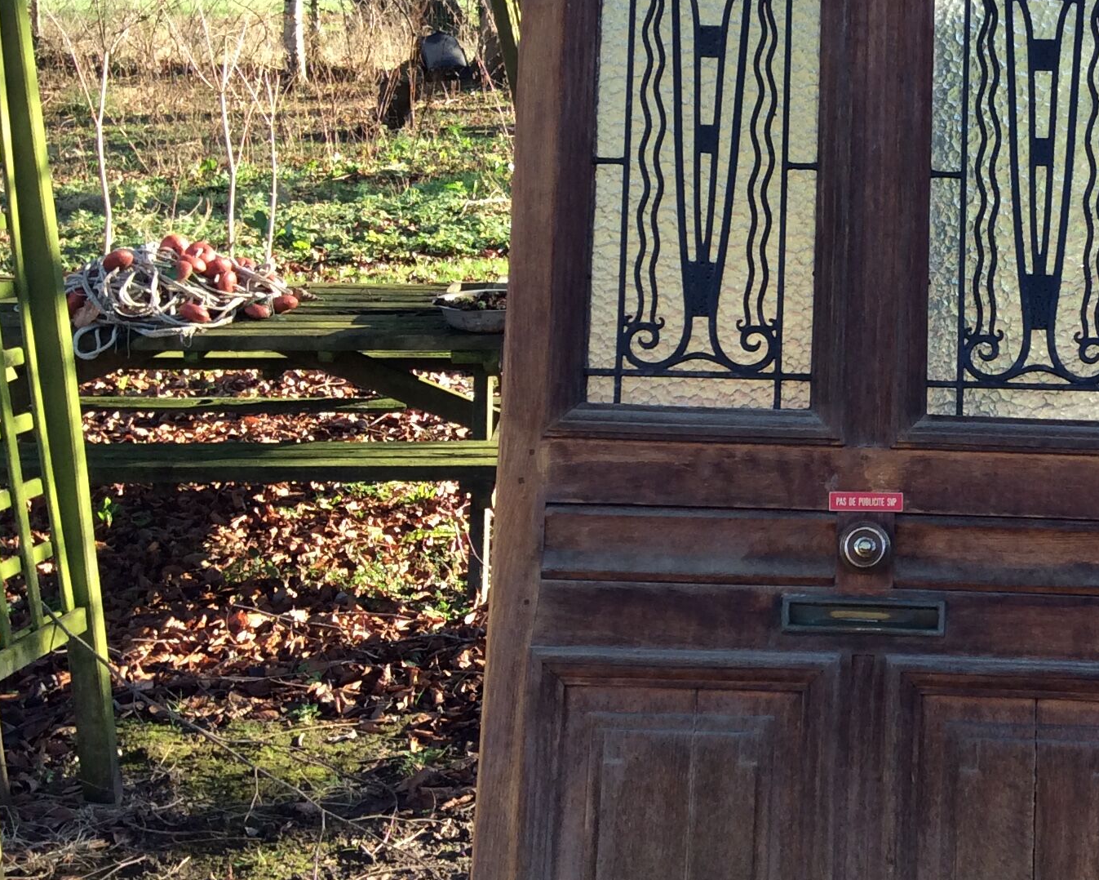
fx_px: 1952
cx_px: 897
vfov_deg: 25.4
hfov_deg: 30.6
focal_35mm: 60
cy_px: 395
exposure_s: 1/163
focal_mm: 3.3
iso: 32
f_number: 2.4
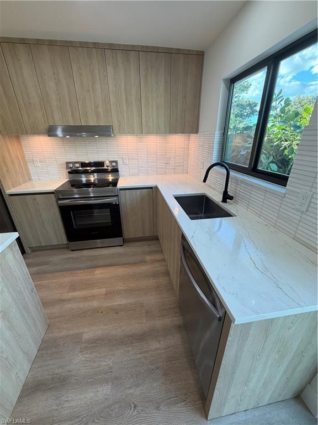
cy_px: 212
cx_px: 159
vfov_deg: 102.1
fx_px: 171
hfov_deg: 85.7
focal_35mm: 14
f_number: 2.2
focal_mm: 2.22
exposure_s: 1/120
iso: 160
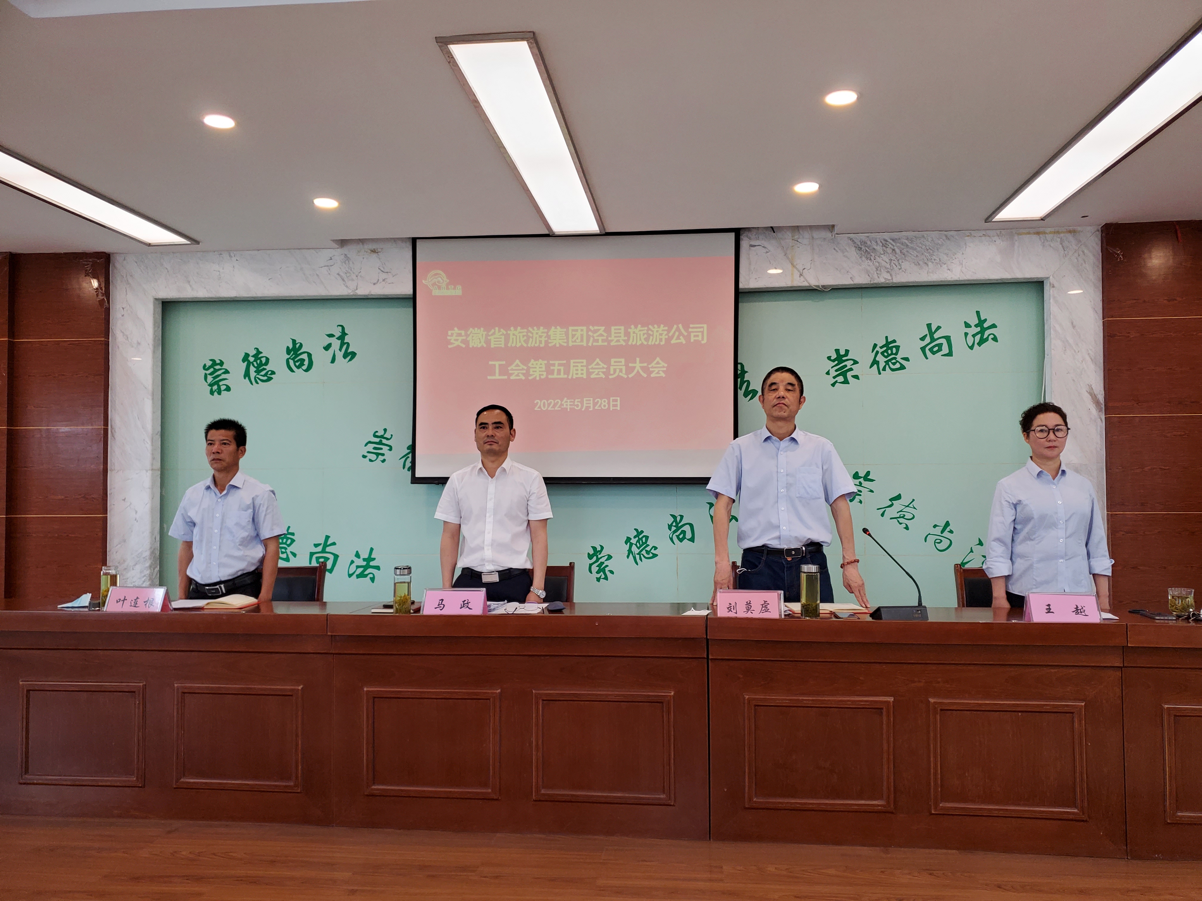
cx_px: 601
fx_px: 903
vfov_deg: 53.1
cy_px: 450
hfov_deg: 67.3
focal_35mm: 26
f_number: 1.5
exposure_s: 1/100
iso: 160
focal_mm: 4.3
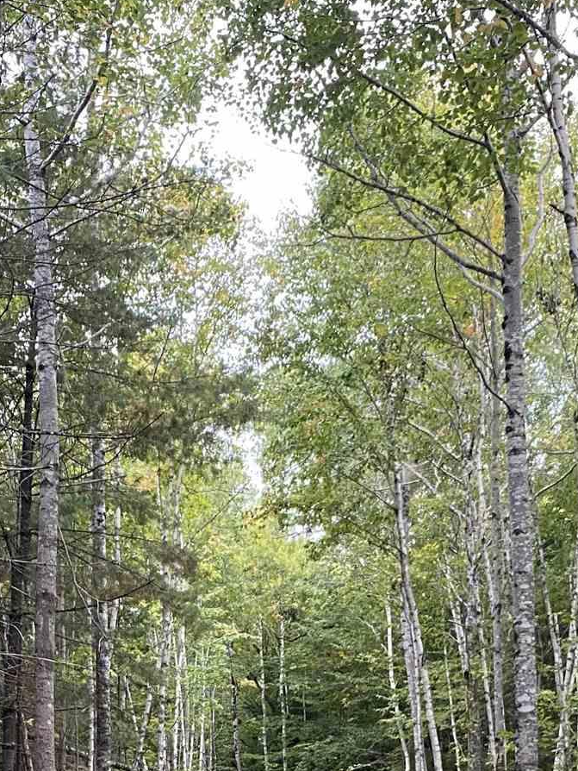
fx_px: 1491
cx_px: 284
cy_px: 918
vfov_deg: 26.0
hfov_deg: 21.9
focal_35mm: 67
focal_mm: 4.25
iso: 125
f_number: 1.8
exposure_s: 1/84
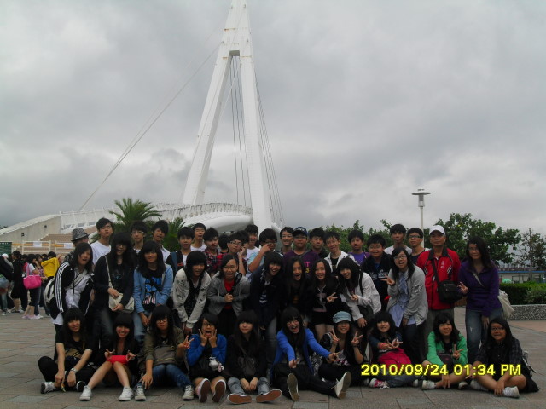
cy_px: 204
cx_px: 273
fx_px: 631
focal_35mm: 40
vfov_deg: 36.0
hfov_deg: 46.8
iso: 100
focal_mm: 7
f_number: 10
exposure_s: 1/60
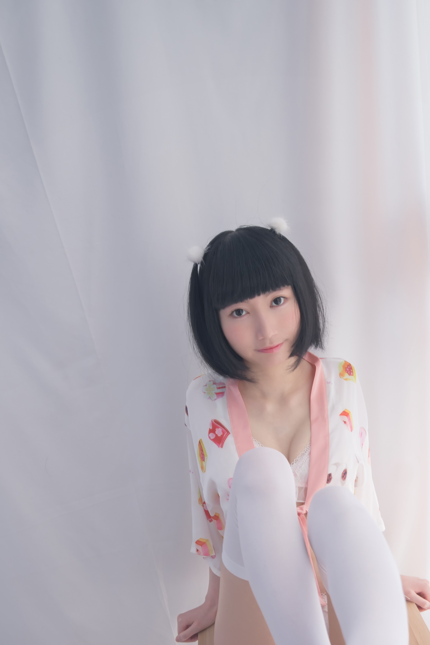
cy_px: 517
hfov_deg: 33.8
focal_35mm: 39
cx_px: 296
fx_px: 699
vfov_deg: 46.9
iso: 160
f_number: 4
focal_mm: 24
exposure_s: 1/50
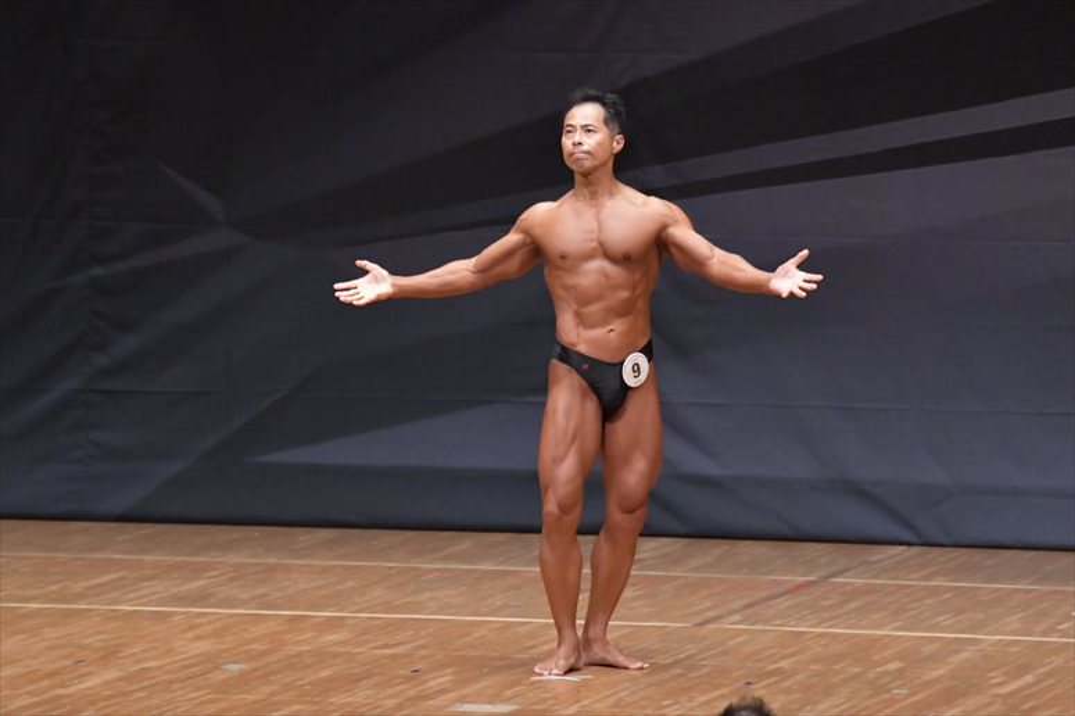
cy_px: 358
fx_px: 8059
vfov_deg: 5.1
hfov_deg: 7.6
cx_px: 538
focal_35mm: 270
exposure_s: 1/400
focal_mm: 180
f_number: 5.6
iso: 6400
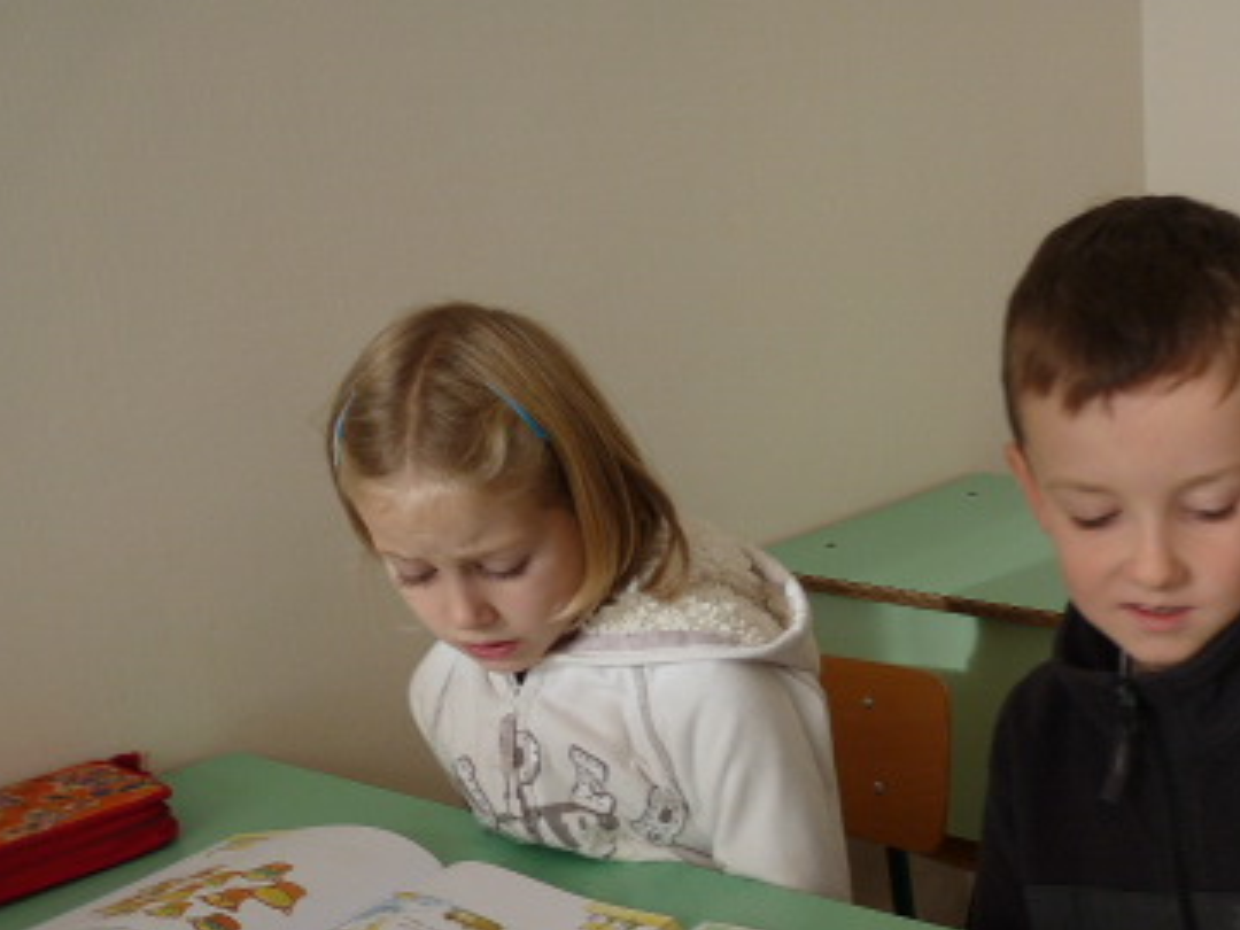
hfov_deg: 37.8
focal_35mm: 48
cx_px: 1040
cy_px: 823
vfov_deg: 29.1
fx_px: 1719
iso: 100
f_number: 2.8
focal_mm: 4.8
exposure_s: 1/60
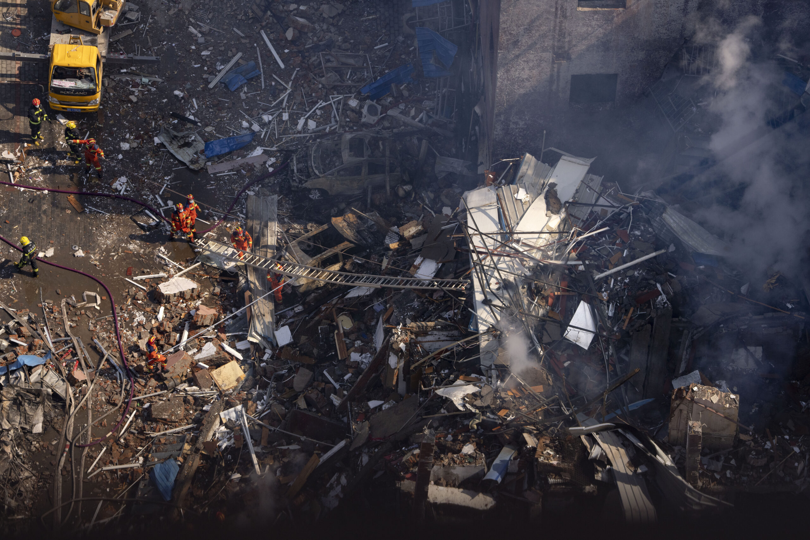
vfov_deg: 7.7
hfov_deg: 11.5
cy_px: 270
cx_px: 405
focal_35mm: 178
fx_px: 4005
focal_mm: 178
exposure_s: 1/500
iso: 400
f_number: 13
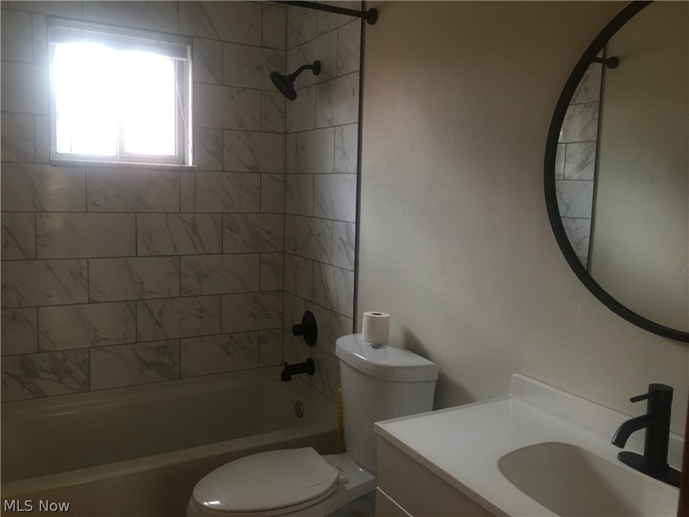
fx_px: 577
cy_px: 258
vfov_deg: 48.2
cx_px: 344
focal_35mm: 29
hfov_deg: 61.7
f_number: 2.2
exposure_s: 1/15
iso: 64
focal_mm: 4.15
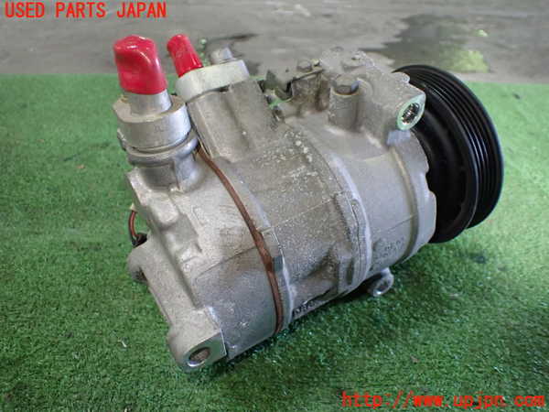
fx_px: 476
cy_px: 206
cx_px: 274
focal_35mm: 30
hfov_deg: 60.0
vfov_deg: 46.8
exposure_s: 1/125
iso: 800
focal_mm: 5.4
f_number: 2.3
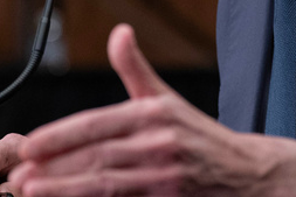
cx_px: 294
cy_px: -136
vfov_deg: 3.8
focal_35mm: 360
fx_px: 2962
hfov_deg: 5.7
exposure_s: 1/400
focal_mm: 89
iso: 2500
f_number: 3.2
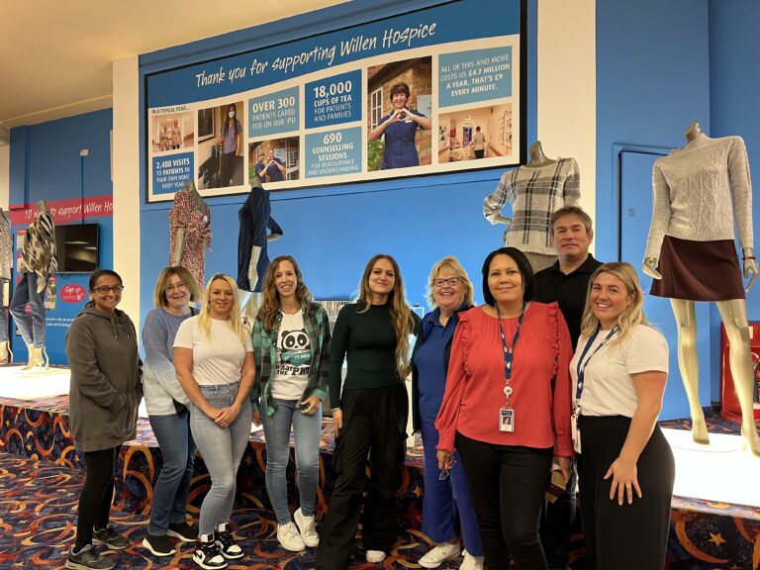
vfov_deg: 53.1
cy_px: 285
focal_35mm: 26
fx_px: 571
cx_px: 380
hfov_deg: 67.3
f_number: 1.6
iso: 250
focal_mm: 5.1
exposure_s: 1/50
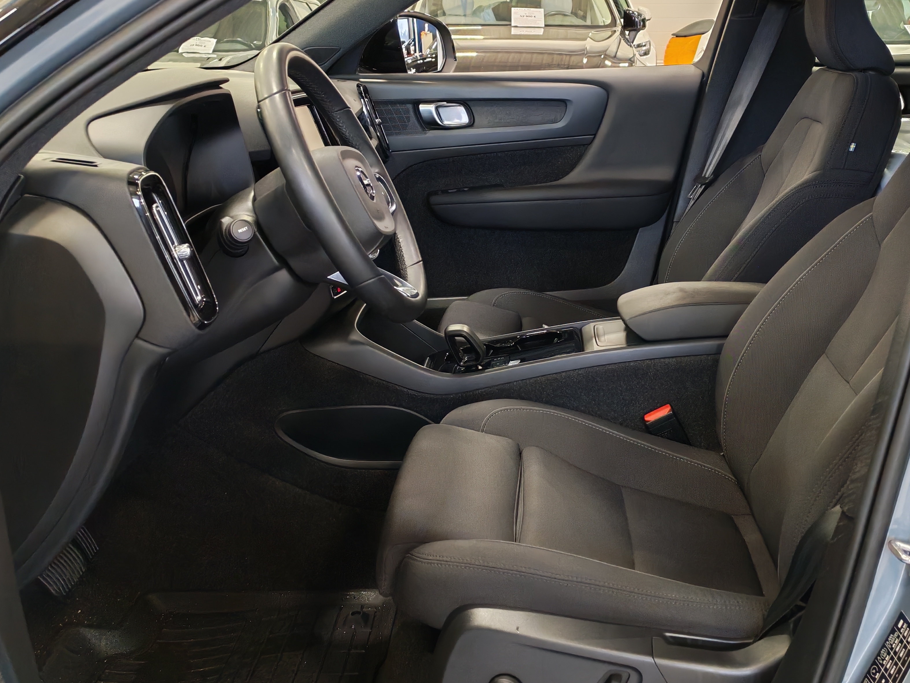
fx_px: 1131
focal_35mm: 43
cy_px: 302
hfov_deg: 43.7
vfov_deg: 33.6
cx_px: 528
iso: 897
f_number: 1.9
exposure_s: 1/100
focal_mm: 6.12
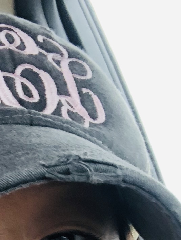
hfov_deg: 10.4
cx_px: -63
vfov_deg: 13.0
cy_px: 421
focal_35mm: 139
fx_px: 968
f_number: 2.2
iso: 50
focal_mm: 2.87
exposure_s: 1/120
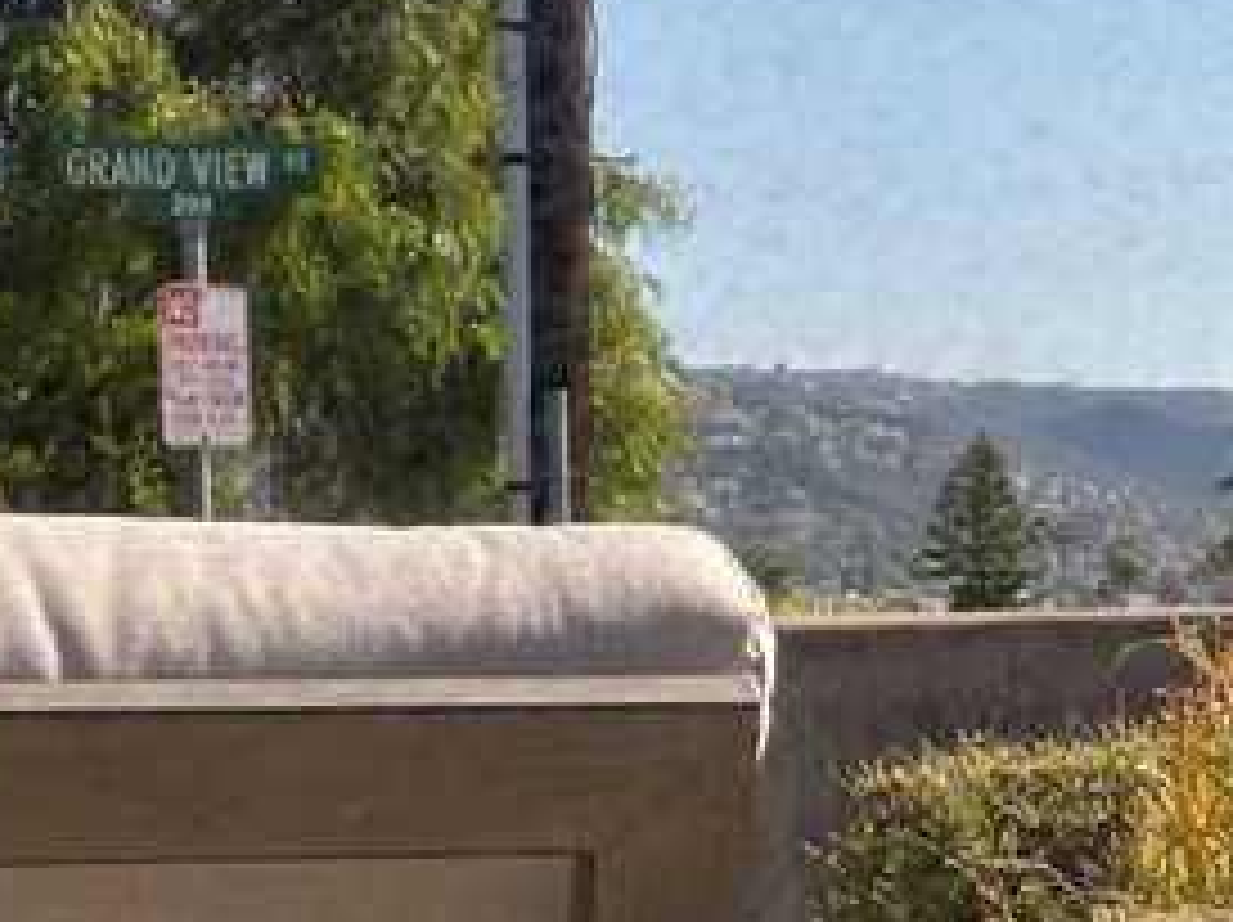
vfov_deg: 8.2
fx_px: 6406
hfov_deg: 10.9
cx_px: 1310
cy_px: 868
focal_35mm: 180
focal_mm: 9
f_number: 2.8
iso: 32
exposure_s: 1/677
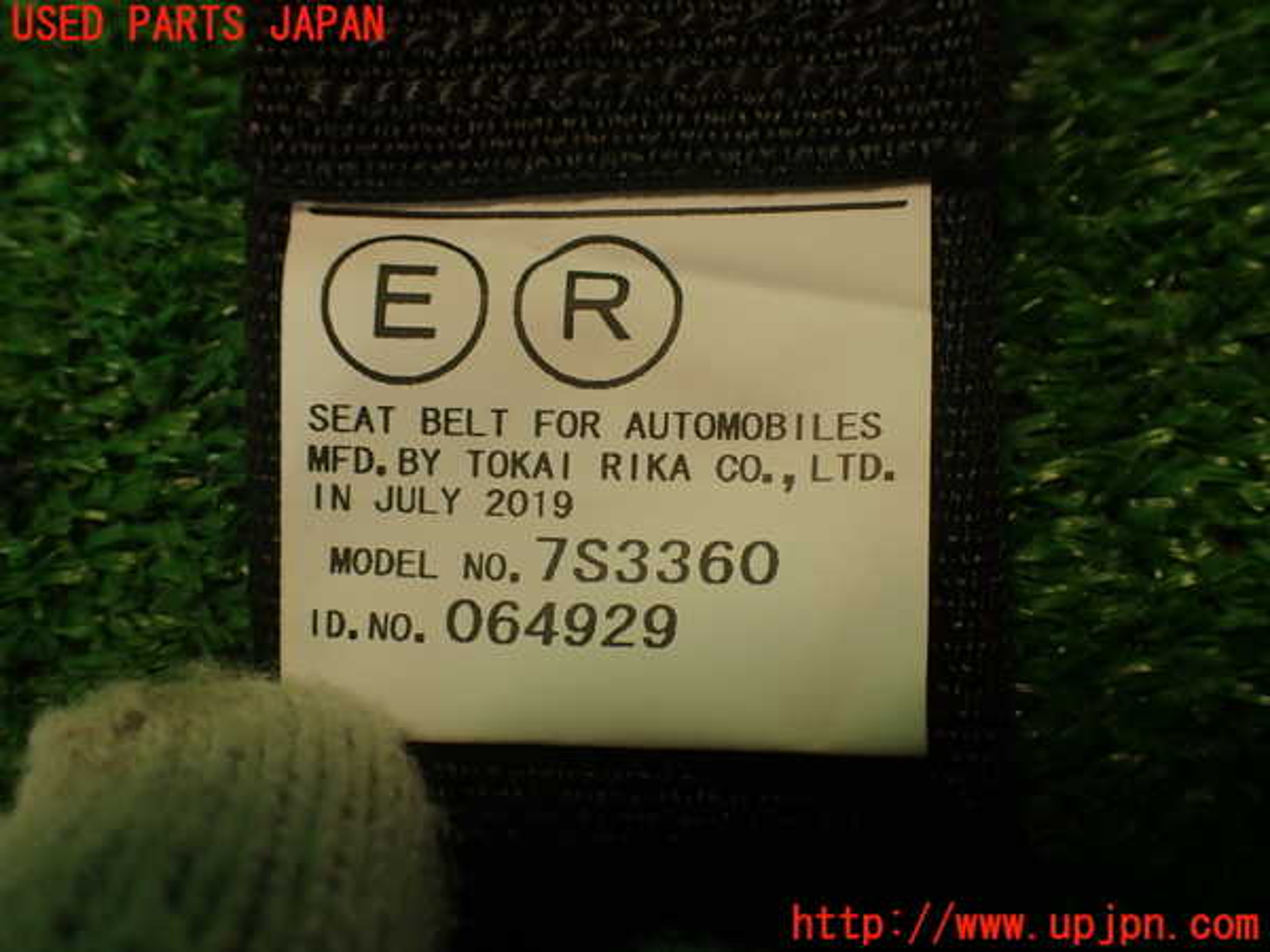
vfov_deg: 44.2
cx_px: 635
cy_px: 476
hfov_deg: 56.8
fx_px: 1174
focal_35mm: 32
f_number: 2.4
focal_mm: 5.79
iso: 160
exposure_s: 1/60
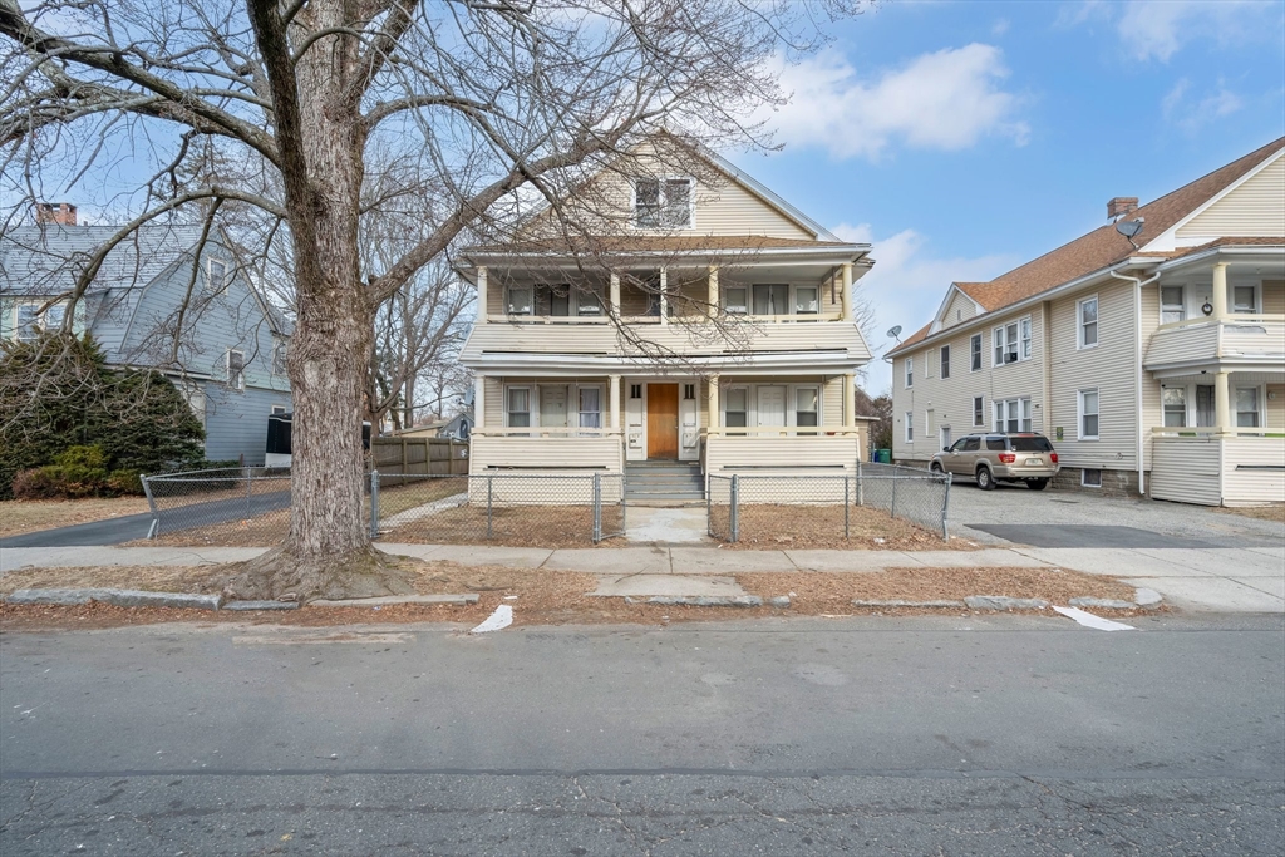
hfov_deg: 95.0
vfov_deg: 72.1
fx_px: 589
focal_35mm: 16
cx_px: 642
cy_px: 428
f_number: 9
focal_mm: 16.5
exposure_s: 1/250
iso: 640
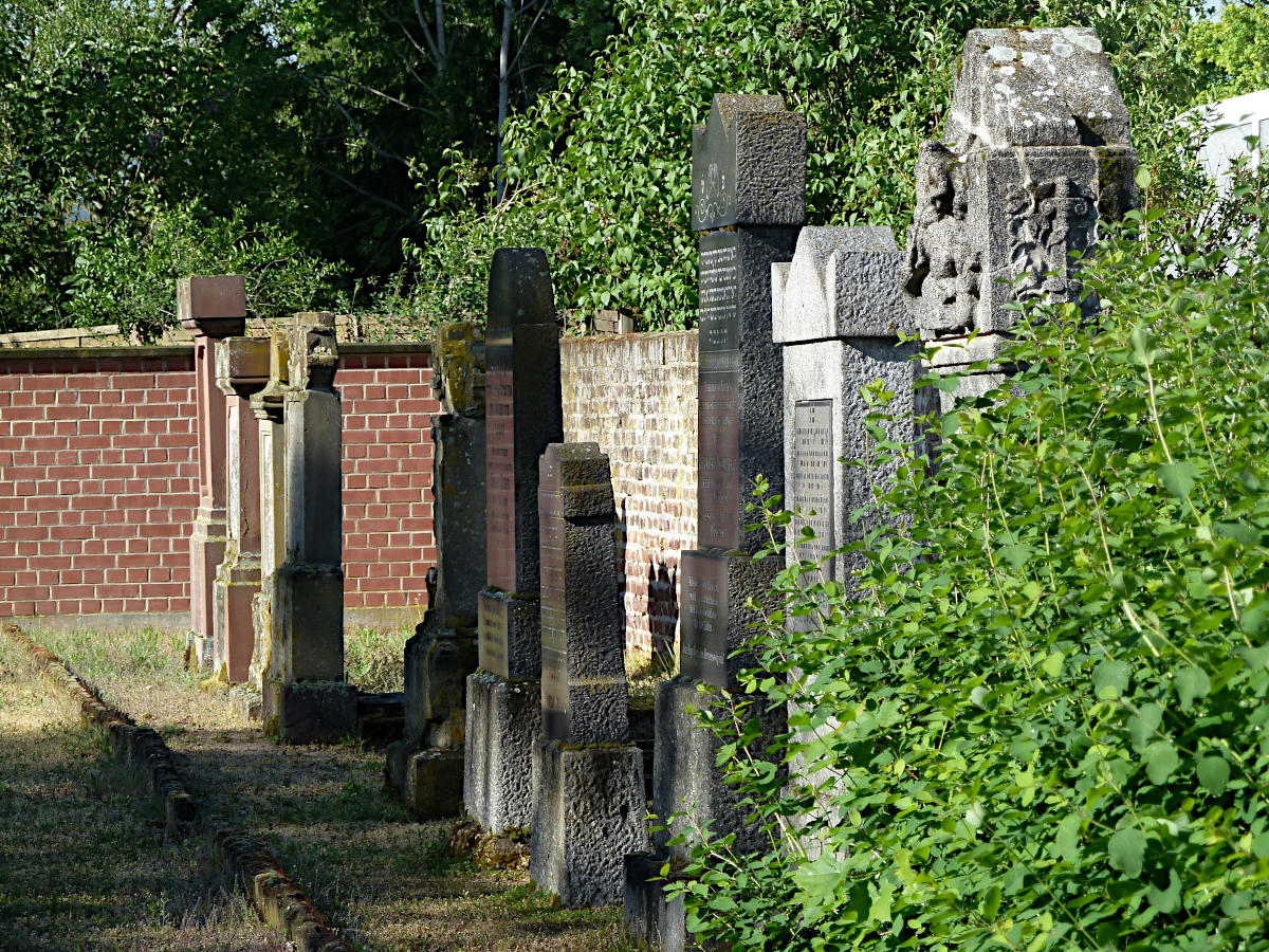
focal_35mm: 128
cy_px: 476
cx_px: 634
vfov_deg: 11.6
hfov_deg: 15.4
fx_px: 4692
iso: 80
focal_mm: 21
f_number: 4.4
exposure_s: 1/200
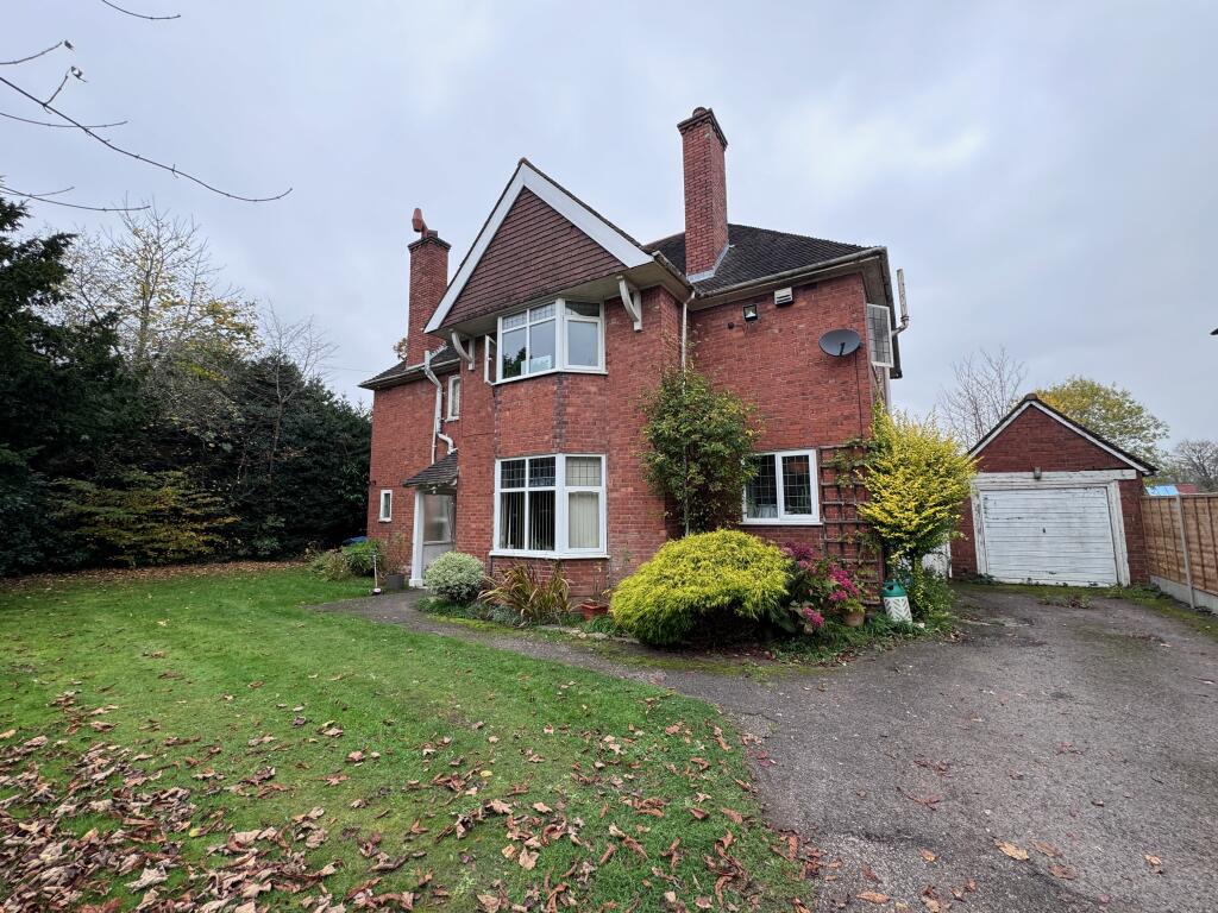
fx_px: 493
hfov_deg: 102.1
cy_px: 456
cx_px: 609
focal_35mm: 14
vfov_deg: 85.7
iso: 40
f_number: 2.2
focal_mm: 2.22
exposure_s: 1/167
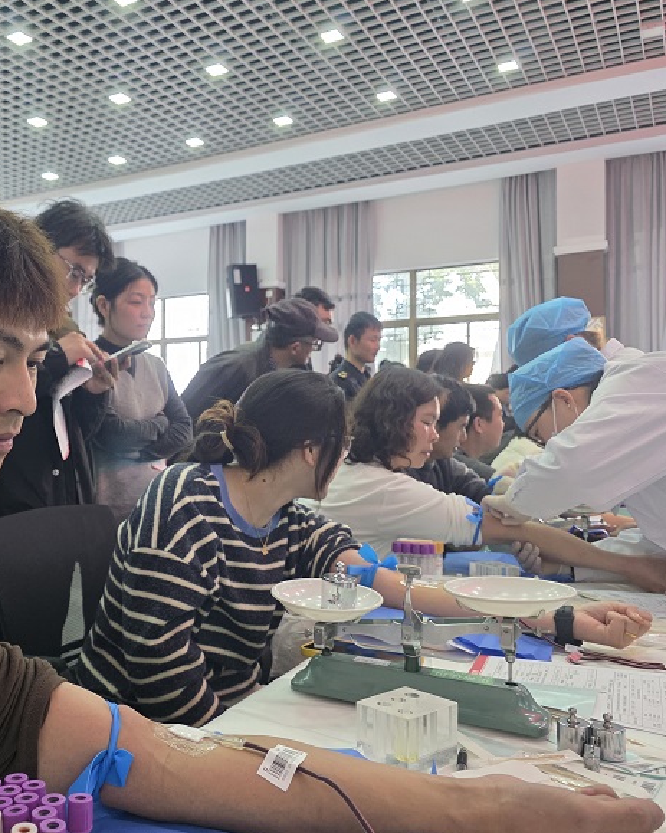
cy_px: 422
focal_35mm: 31
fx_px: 764
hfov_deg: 45.7
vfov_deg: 57.2
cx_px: 177
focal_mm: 6.3
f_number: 1.7
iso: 320
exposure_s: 1/120
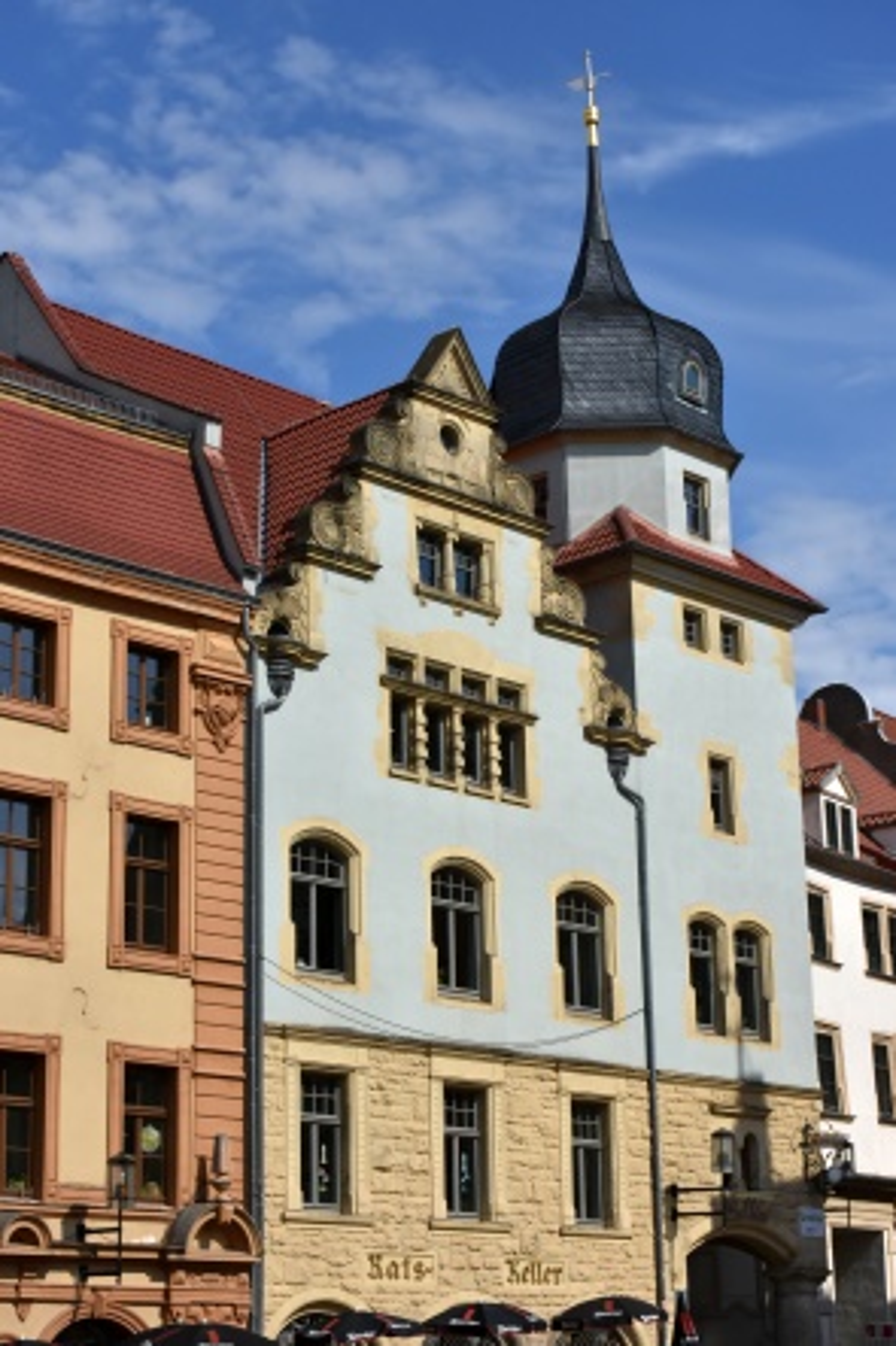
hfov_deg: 21.6
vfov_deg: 31.9
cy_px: 673
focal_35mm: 63
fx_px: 2354
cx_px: 448
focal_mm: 42
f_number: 9
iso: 800
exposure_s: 1/8000
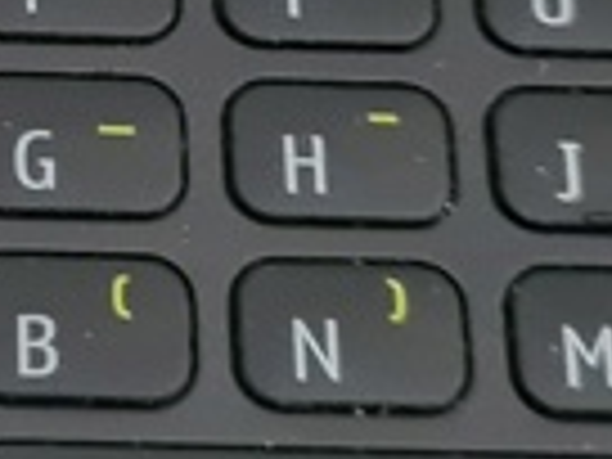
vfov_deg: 7.5
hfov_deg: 10.1
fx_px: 3377
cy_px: -364
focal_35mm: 191
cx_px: -225
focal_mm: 5.4
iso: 1250
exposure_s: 1/25
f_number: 1.8
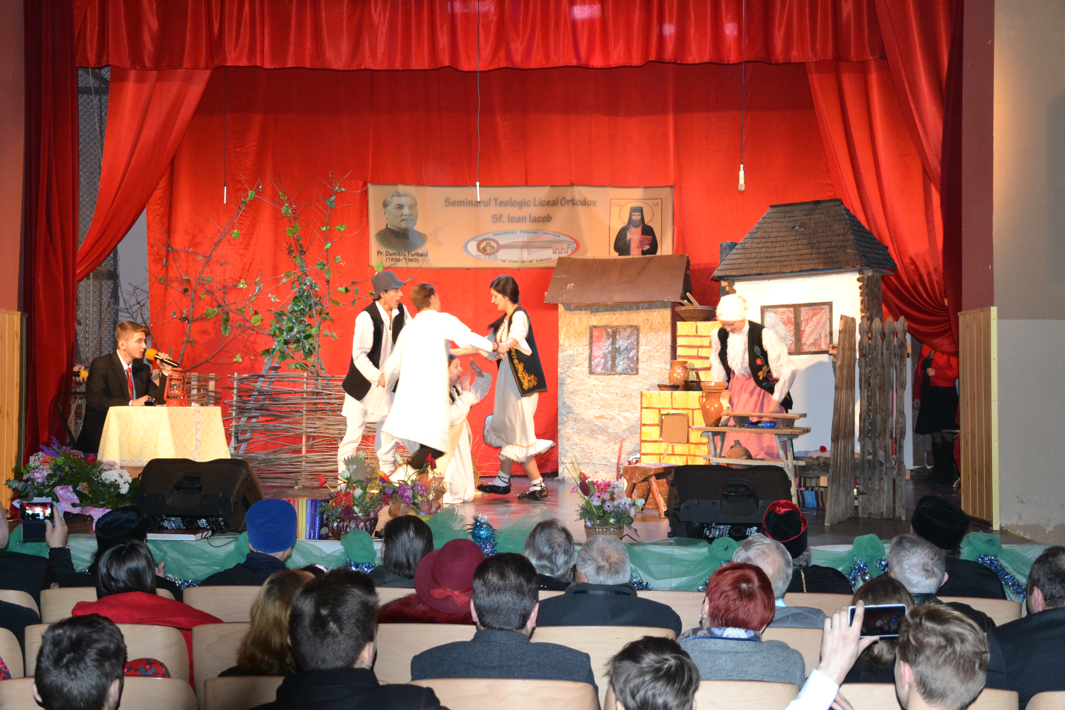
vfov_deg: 26.5
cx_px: 532
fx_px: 1509
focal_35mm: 51
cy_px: 355
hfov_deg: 38.9
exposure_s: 1/60
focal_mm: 34
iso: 1600
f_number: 4.2
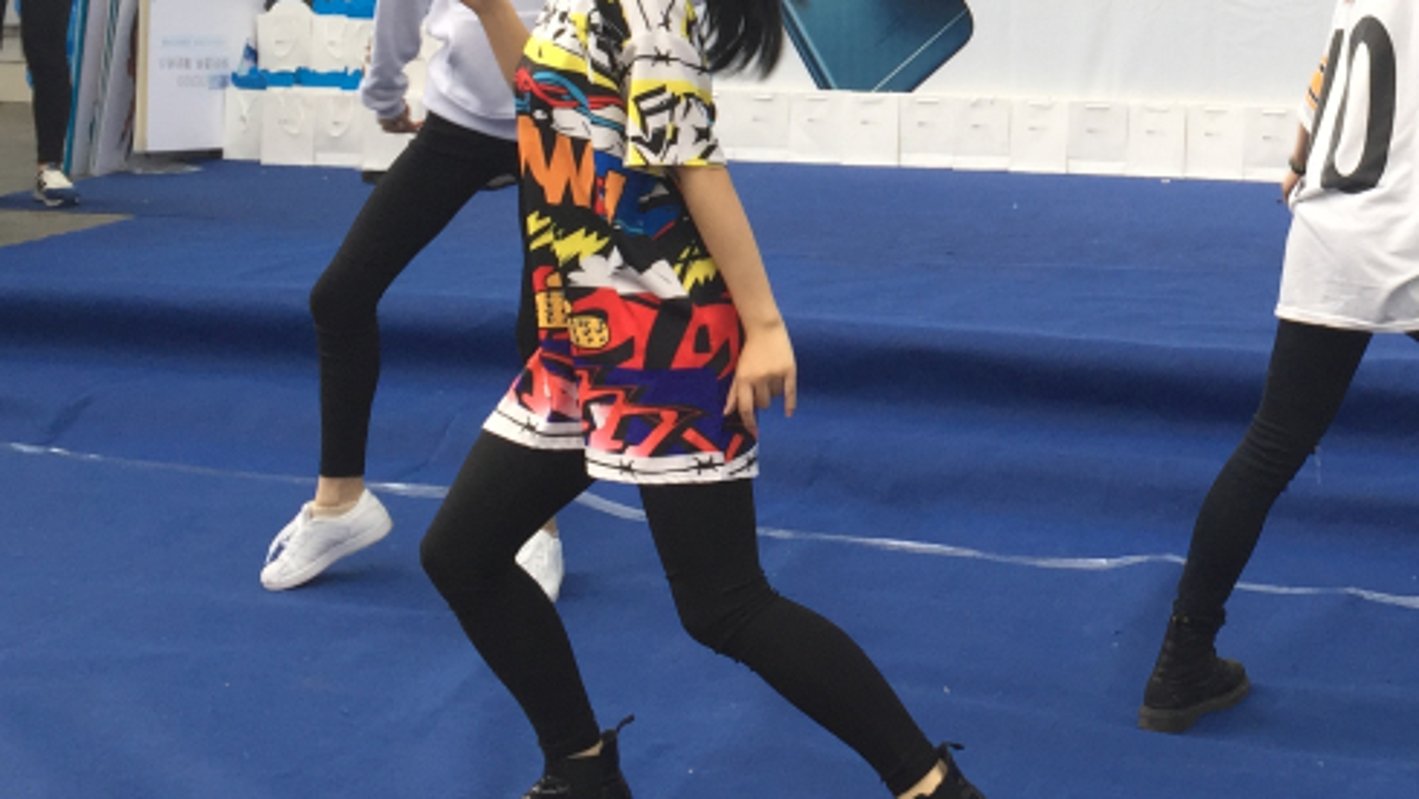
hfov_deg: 30.5
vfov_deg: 17.5
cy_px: -122
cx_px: 1263
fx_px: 2484
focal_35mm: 66
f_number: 2.2
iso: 32
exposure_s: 1/118
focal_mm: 4.15
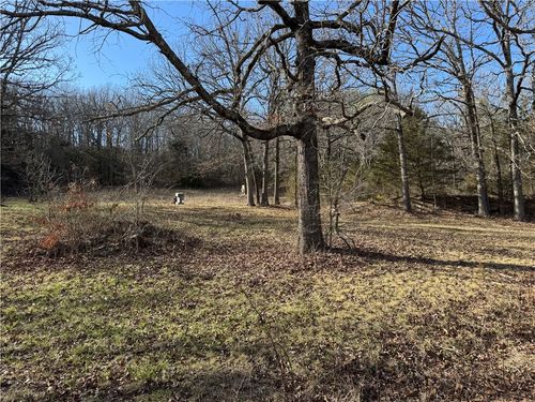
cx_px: 268
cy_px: 201
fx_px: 371
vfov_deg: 56.8
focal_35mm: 24
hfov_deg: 71.6
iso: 80
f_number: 1.78
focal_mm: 6.76
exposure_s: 1/1366
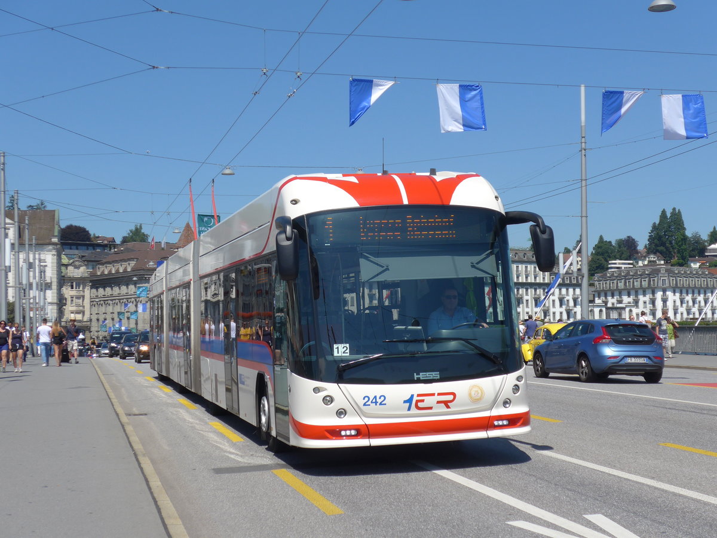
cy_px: 269
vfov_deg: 24.8
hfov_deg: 32.7
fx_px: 1222
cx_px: 358
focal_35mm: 59
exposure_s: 1/1600
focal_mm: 12
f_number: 3.5
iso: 80
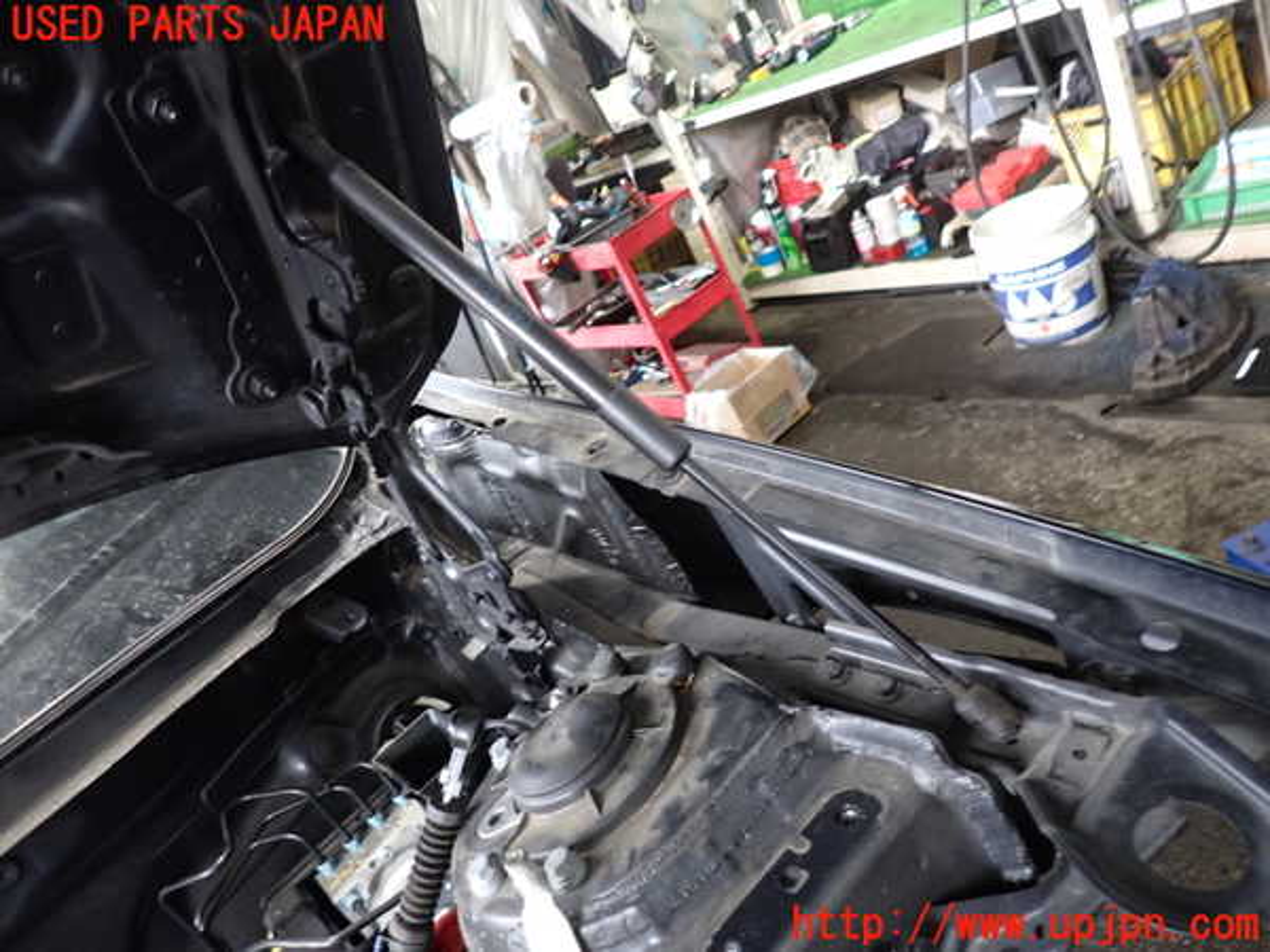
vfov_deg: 54.9
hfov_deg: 69.4
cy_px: 476
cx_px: 635
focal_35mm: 25
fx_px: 917
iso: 320
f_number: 2
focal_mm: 4.5
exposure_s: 1/30
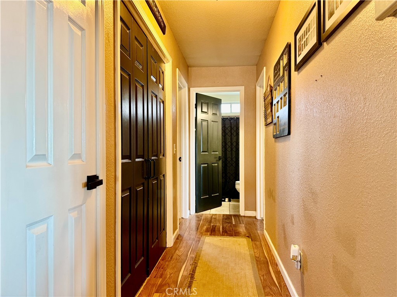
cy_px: 148
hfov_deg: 71.6
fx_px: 275
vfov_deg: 56.8
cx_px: 198
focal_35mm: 24
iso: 250
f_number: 1.78
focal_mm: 6.76
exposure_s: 1/60
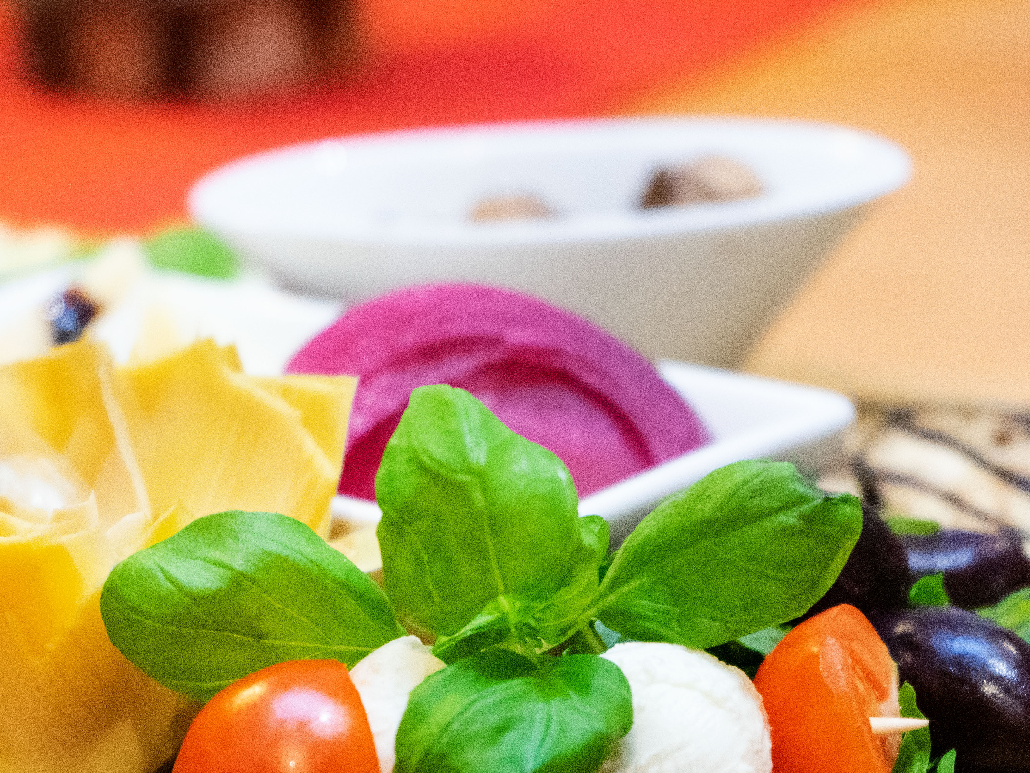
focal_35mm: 117
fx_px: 3482
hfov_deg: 16.8
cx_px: 402
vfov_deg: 12.6
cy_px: 550
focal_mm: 70
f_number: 5.6
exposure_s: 1/80
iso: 6400
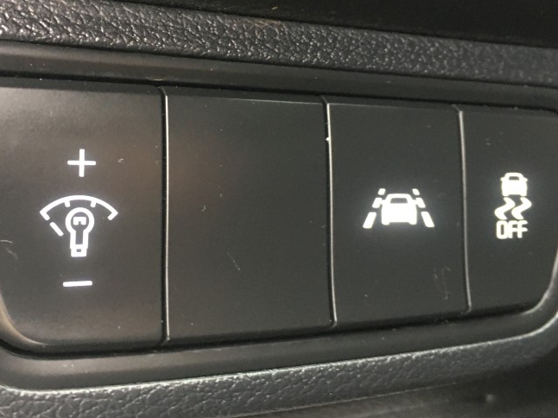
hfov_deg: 41.1
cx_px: 238
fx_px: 741
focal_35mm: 46
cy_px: 133
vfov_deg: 31.2
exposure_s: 1/30
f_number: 2.2
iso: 125
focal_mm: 4.15
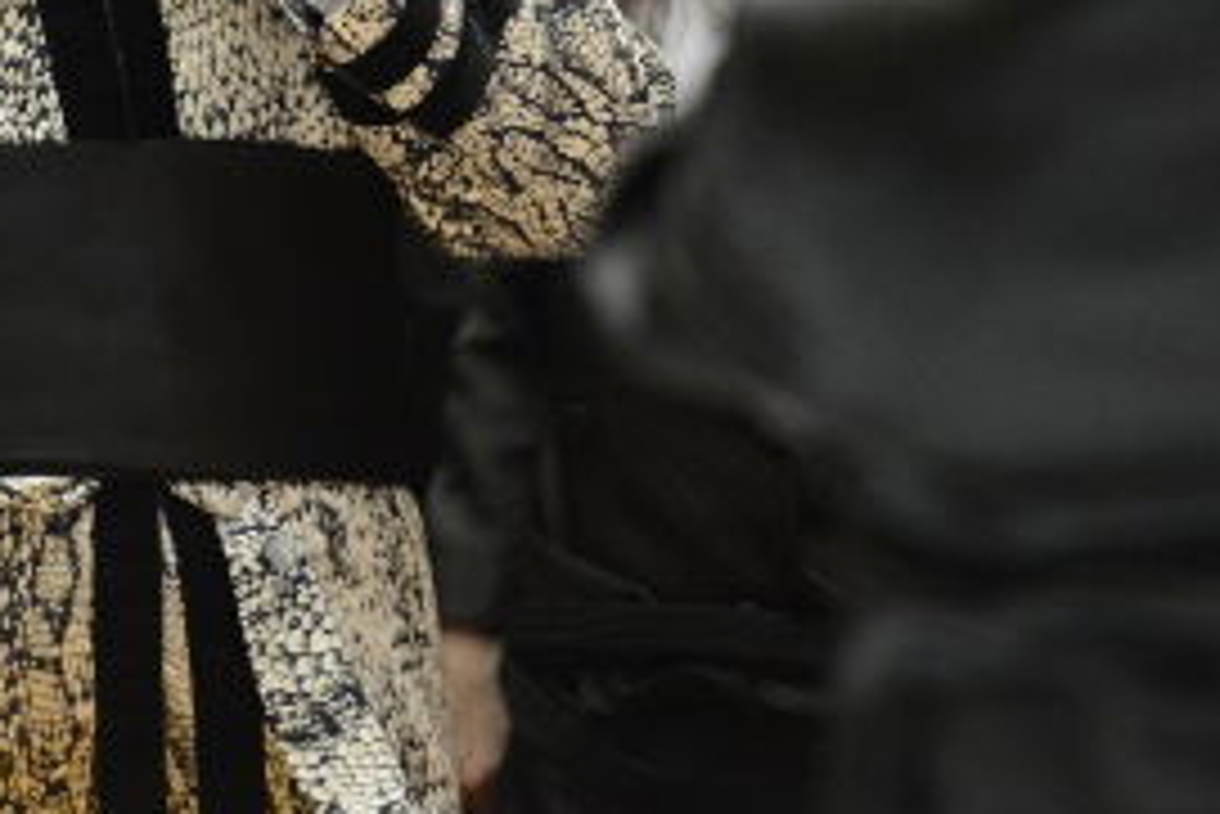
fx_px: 25666
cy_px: -517
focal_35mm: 757
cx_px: 225
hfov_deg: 2.7
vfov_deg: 1.8
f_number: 2.8
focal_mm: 200
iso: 1250
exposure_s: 1/80
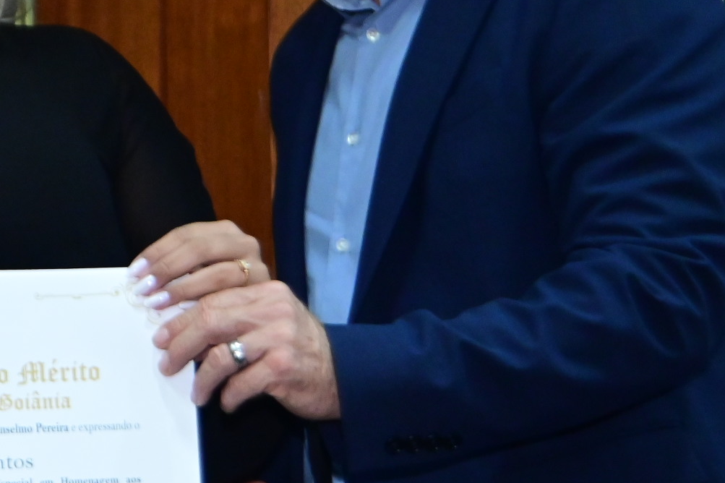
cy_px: 262
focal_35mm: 187
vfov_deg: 7.3
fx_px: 3765
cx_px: -237
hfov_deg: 10.7
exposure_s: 1/250
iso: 5000
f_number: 5.6
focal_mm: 62
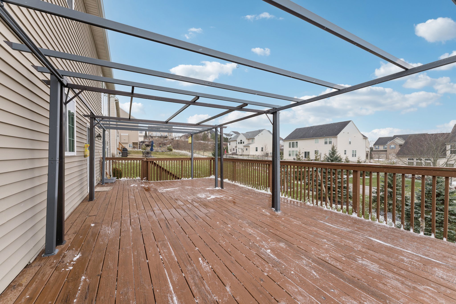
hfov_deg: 104.3
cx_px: 228
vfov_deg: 81.2
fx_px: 177
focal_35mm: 14
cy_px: 152
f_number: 9
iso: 250
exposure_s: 1/200
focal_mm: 14
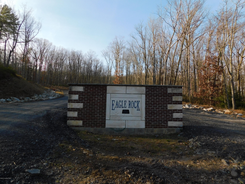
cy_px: 92
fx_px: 163
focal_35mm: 23
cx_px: 122
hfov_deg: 73.9
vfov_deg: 58.9
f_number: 3
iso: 125
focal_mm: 4
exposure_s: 1/800
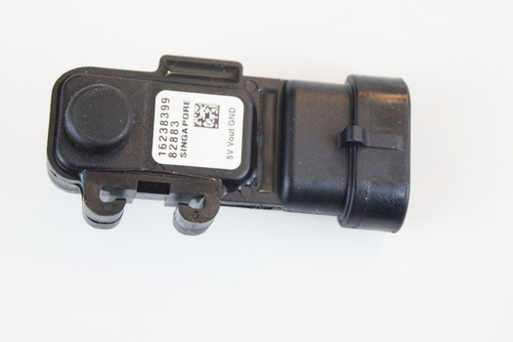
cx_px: 229
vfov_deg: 13.6
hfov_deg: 20.3
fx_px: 1434
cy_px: 141
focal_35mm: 101
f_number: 5.6
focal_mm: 55
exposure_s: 1/60
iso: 1800
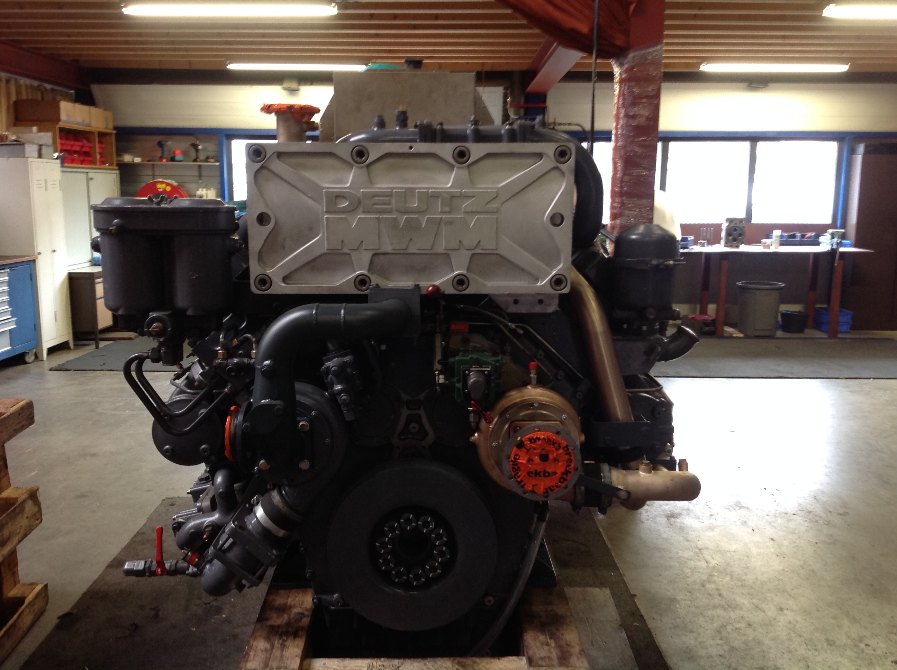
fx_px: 906
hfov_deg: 52.7
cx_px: 448
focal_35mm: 35
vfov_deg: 40.6
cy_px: 335
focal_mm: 4.28
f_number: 2.4
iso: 125
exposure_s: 1/15
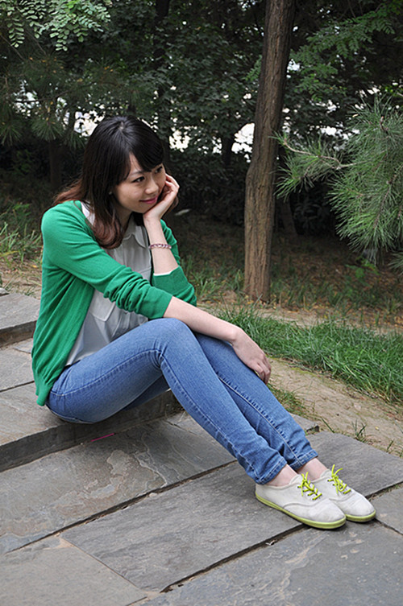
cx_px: 202
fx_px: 1061
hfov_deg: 21.5
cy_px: 303
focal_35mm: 63
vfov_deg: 31.9
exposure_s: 1/80
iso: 200
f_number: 4.8
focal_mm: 42
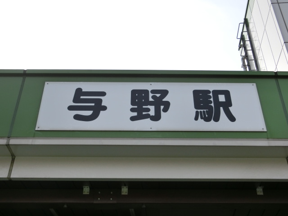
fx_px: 374
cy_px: 108
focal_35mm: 45
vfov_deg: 32.2
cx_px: 144
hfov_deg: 42.1
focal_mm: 8
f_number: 4.4
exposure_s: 1/640
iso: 80
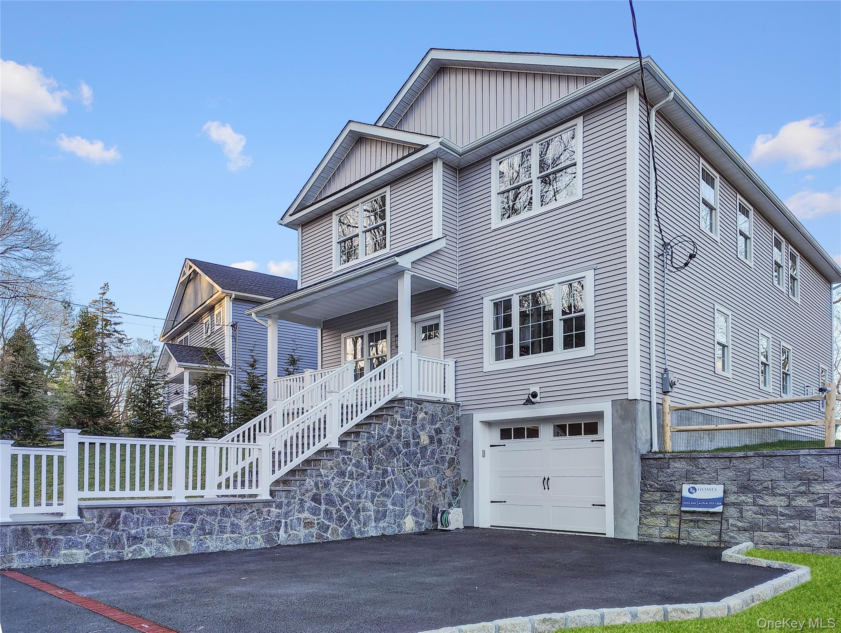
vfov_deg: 56.9
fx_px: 584
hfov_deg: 71.5
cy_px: 316
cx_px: 420
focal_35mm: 24
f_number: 1.8
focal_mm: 5.56
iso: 102
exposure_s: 1/120
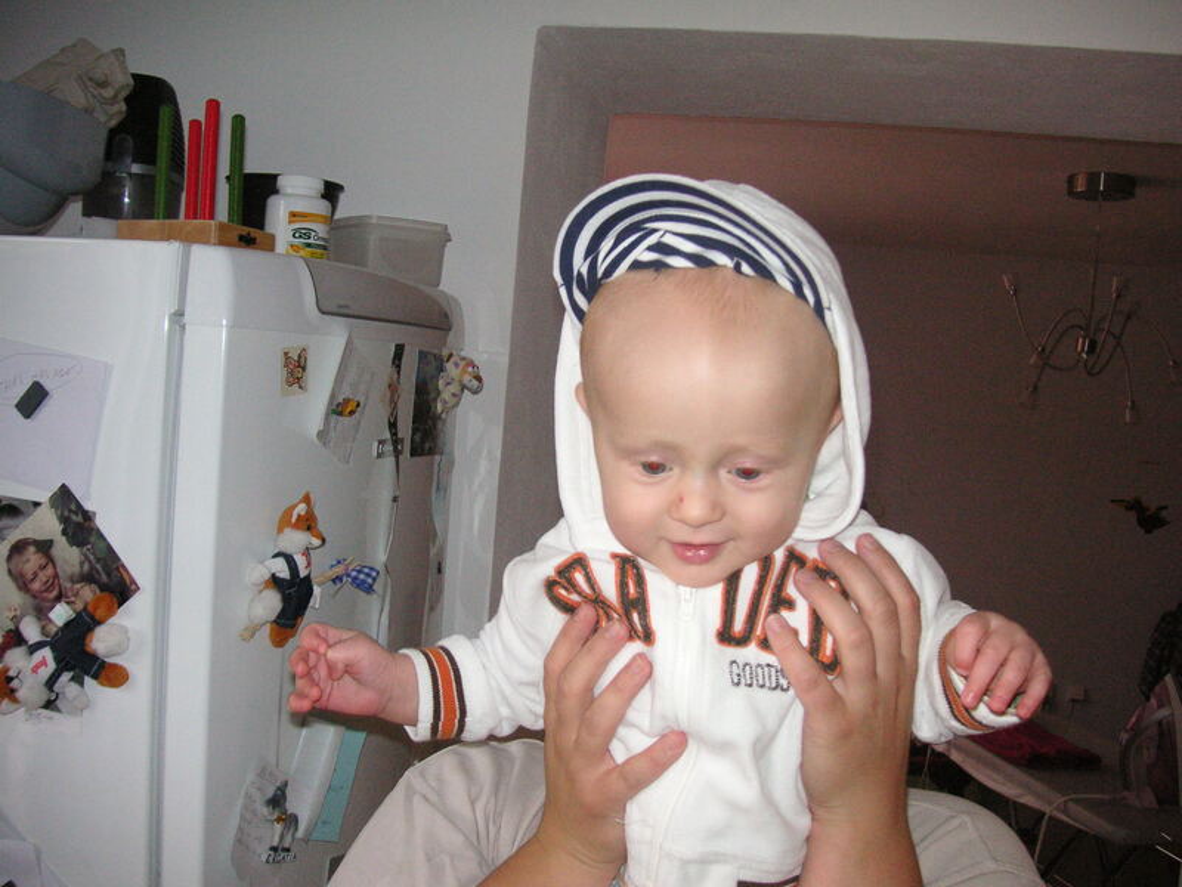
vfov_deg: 38.7
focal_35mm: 37
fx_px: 1263
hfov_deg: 50.1
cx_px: 591
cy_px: 444
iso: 160
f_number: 2.8
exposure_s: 1/45
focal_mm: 6.1
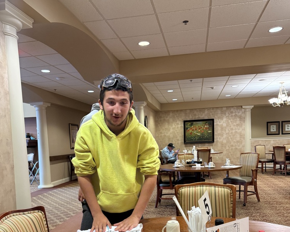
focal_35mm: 32
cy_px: 167
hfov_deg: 55.7
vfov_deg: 44.6
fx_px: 275
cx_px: 145
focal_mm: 6.76
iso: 320
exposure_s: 1/60
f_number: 1.78
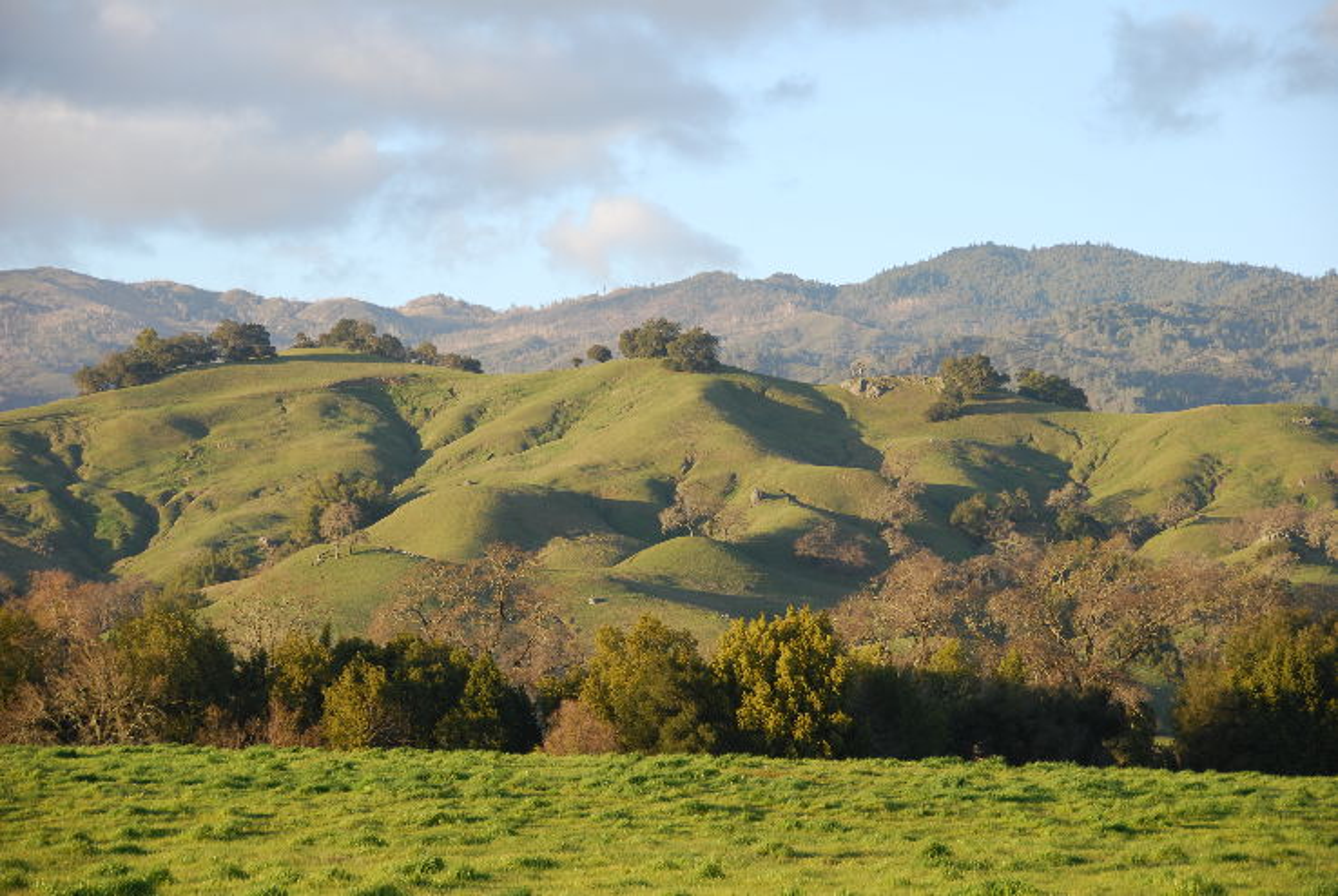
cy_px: 448
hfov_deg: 15.2
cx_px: 669
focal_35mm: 135
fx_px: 5023
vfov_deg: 10.2
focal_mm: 90
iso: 200
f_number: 5.3
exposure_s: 1/200
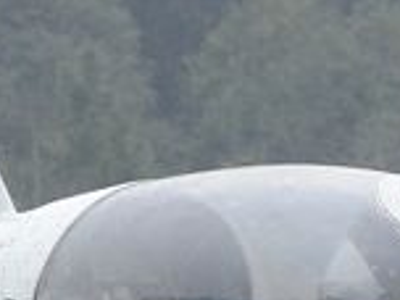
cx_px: -979
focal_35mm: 593
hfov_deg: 3.2
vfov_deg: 2.5
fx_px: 6852
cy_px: 620
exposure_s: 1/400
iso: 3200
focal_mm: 78
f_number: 10
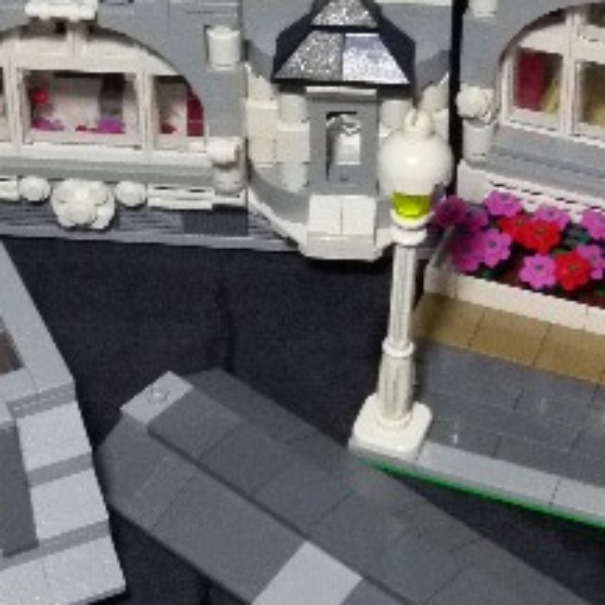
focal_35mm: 125
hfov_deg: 13.9
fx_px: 2472
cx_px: 212
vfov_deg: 13.9
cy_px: 237
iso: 400
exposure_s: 1/50
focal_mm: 8.7
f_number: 3.2
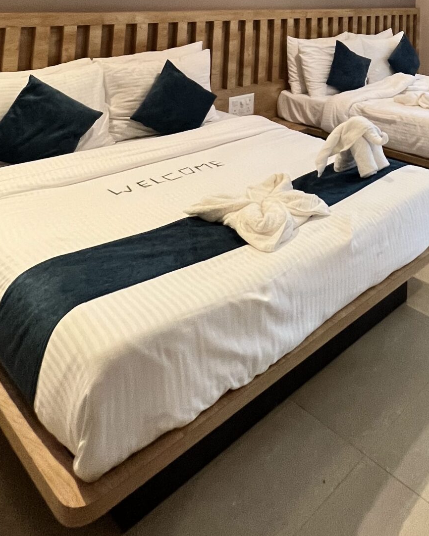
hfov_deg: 44.9
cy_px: -46
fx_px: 476
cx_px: 370
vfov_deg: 45.2
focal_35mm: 30
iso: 250
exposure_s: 1/50
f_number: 1.8
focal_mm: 1.57
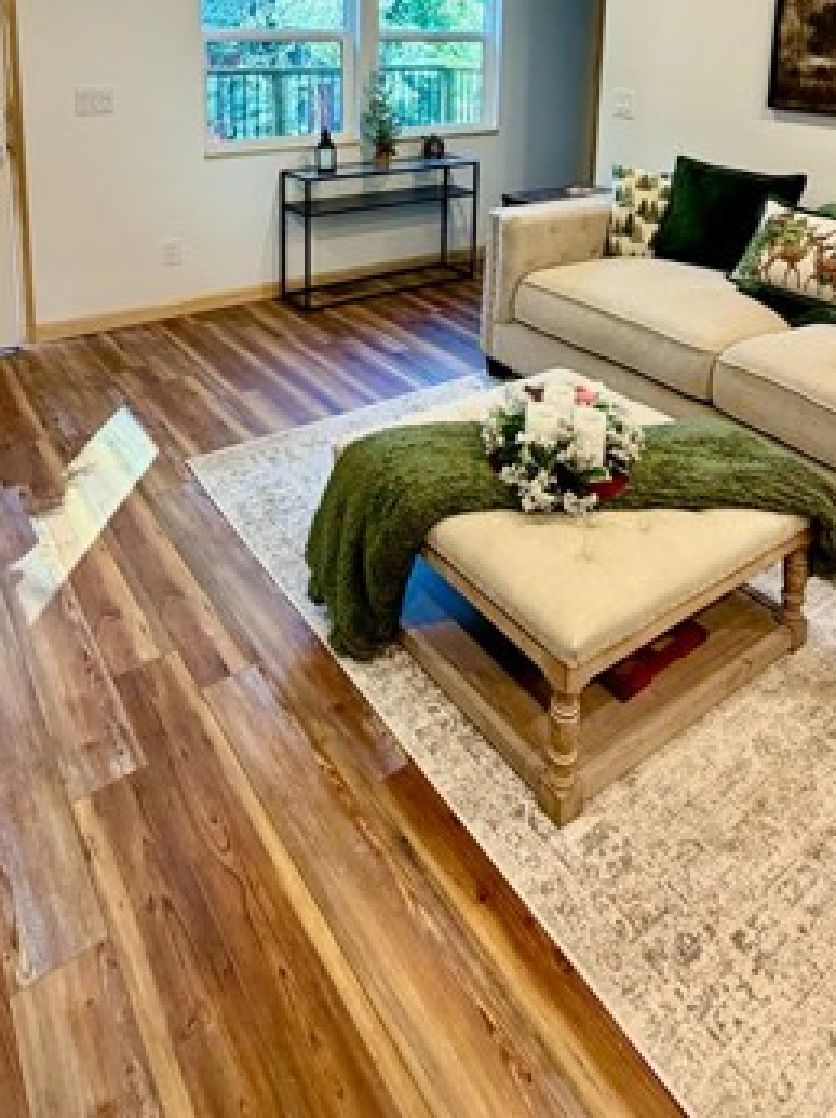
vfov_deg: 59.8
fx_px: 839
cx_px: 405
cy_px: 165
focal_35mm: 26
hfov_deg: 53.0
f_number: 2.2
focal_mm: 2.22
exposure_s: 1/60
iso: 200
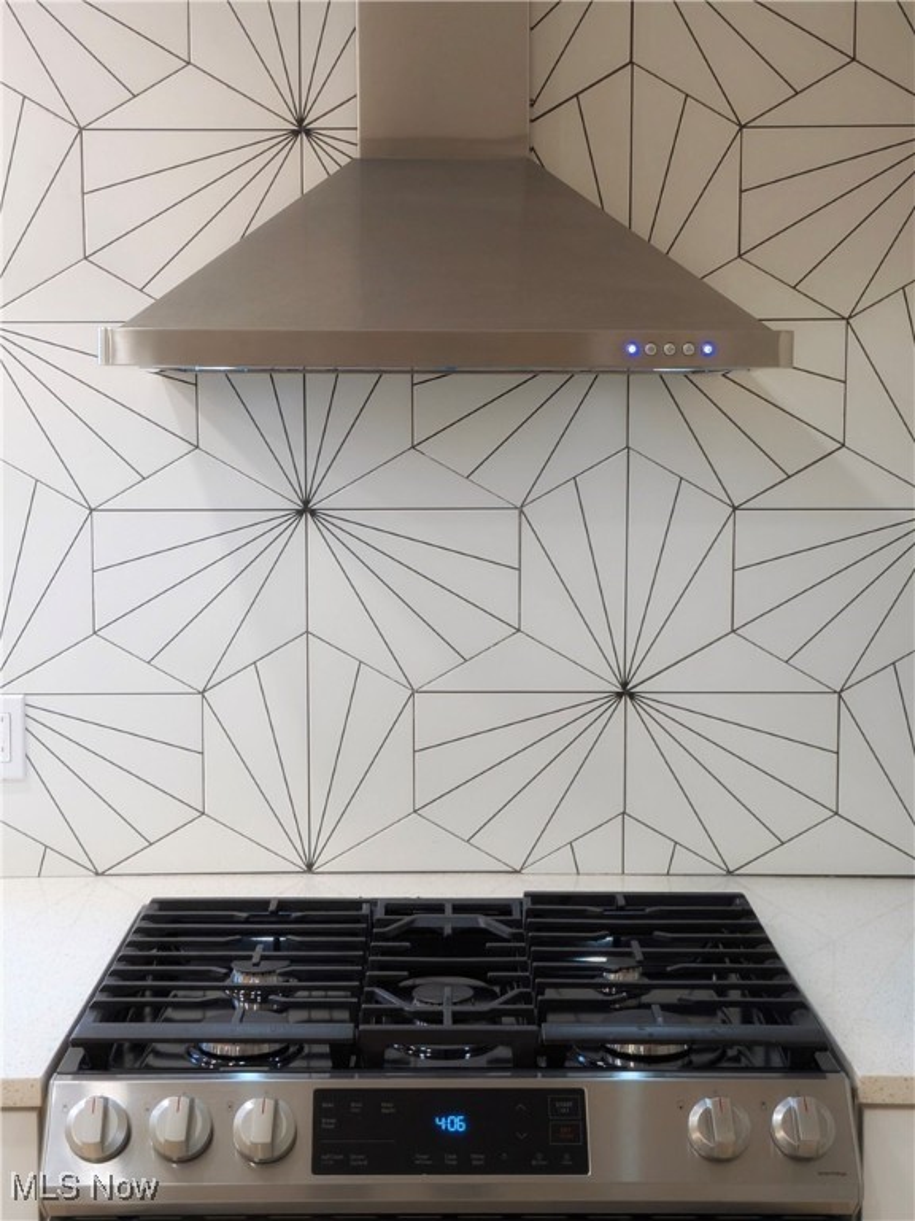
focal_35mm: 49
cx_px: 458
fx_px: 1727
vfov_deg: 38.9
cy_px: 610
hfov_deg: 29.7
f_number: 1.7
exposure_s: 1/60
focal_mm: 4.53
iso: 113
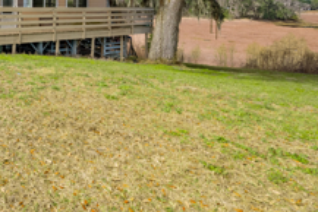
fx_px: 256
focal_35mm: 29
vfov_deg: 39.4
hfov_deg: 50.8
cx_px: -2
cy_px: -3
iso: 400
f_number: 8
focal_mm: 14
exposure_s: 1/5000
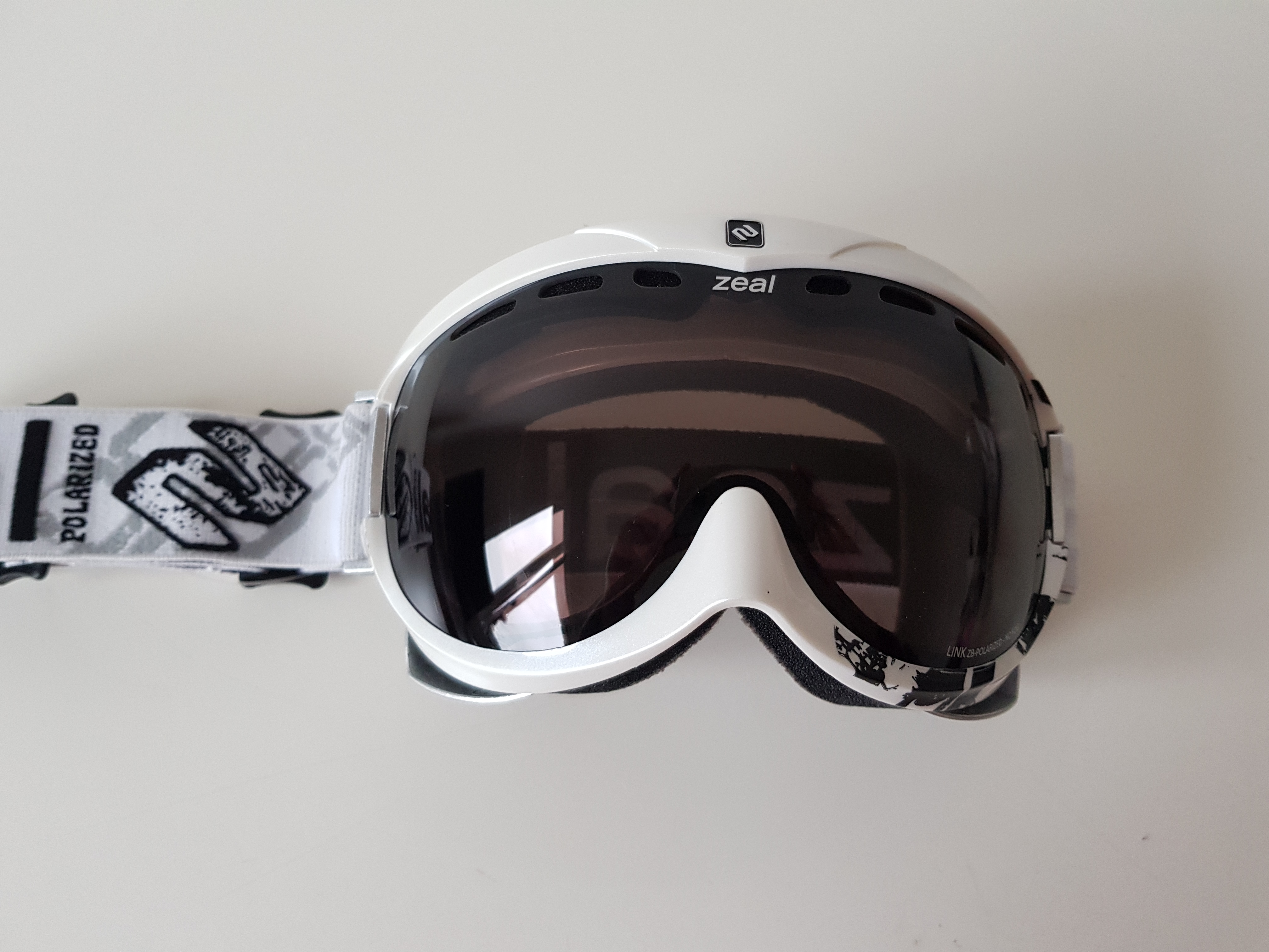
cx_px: 634
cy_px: 476
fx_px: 953
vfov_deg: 53.1
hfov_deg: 67.3
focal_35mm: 26
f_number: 1.7
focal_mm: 4.2
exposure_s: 1/50
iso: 160
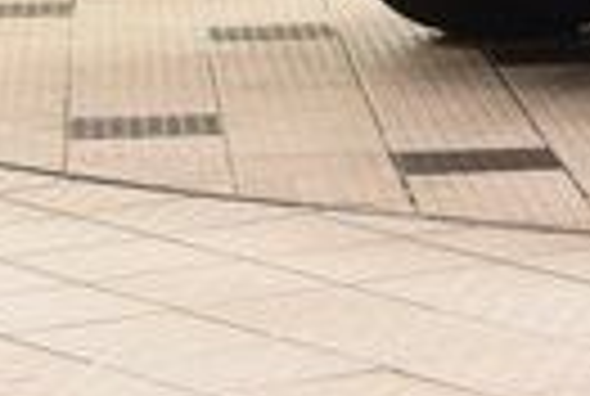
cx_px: 1203
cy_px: -538
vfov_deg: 4.8
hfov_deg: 7.1
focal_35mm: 278
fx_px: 4566
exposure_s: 1/30
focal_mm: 38
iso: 1250
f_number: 7.1
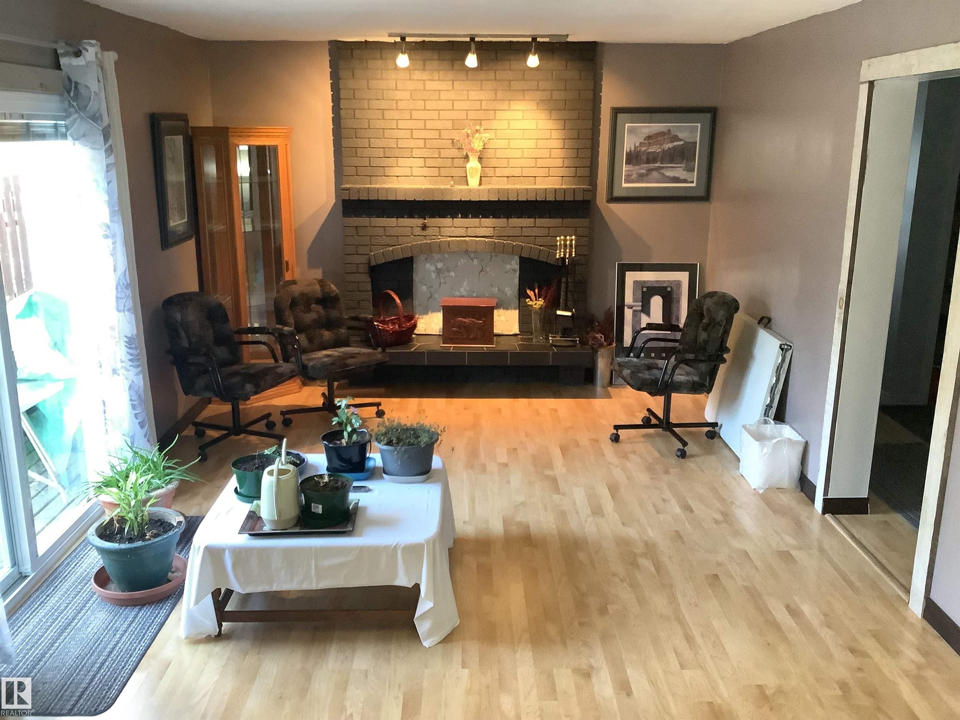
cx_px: 480
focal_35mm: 31
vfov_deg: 45.4
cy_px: 360
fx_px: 860
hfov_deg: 58.4
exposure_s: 1/30
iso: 500
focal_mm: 3.3
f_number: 2.4
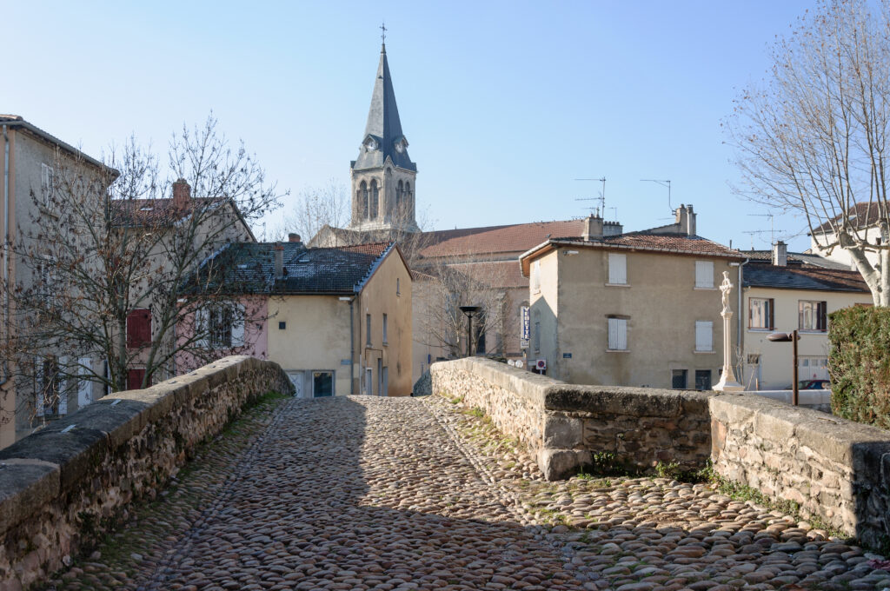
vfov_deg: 34.1
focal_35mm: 39
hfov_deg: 49.6
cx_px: 445
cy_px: 296
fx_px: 963
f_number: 9
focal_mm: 26
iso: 200
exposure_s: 1/320
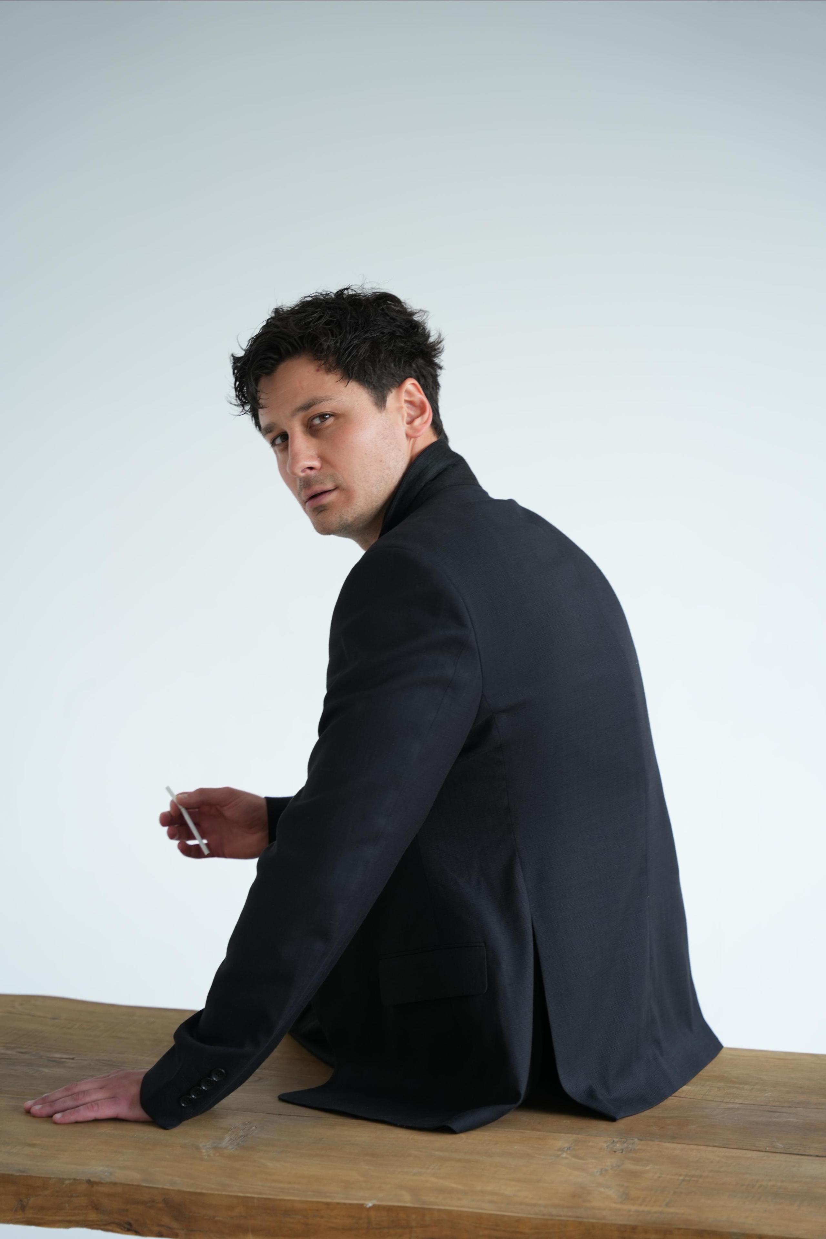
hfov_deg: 19.5
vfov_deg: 28.8
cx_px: 413
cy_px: 620
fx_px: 2409
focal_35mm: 70
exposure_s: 1/160
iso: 250
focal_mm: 70
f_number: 3.2
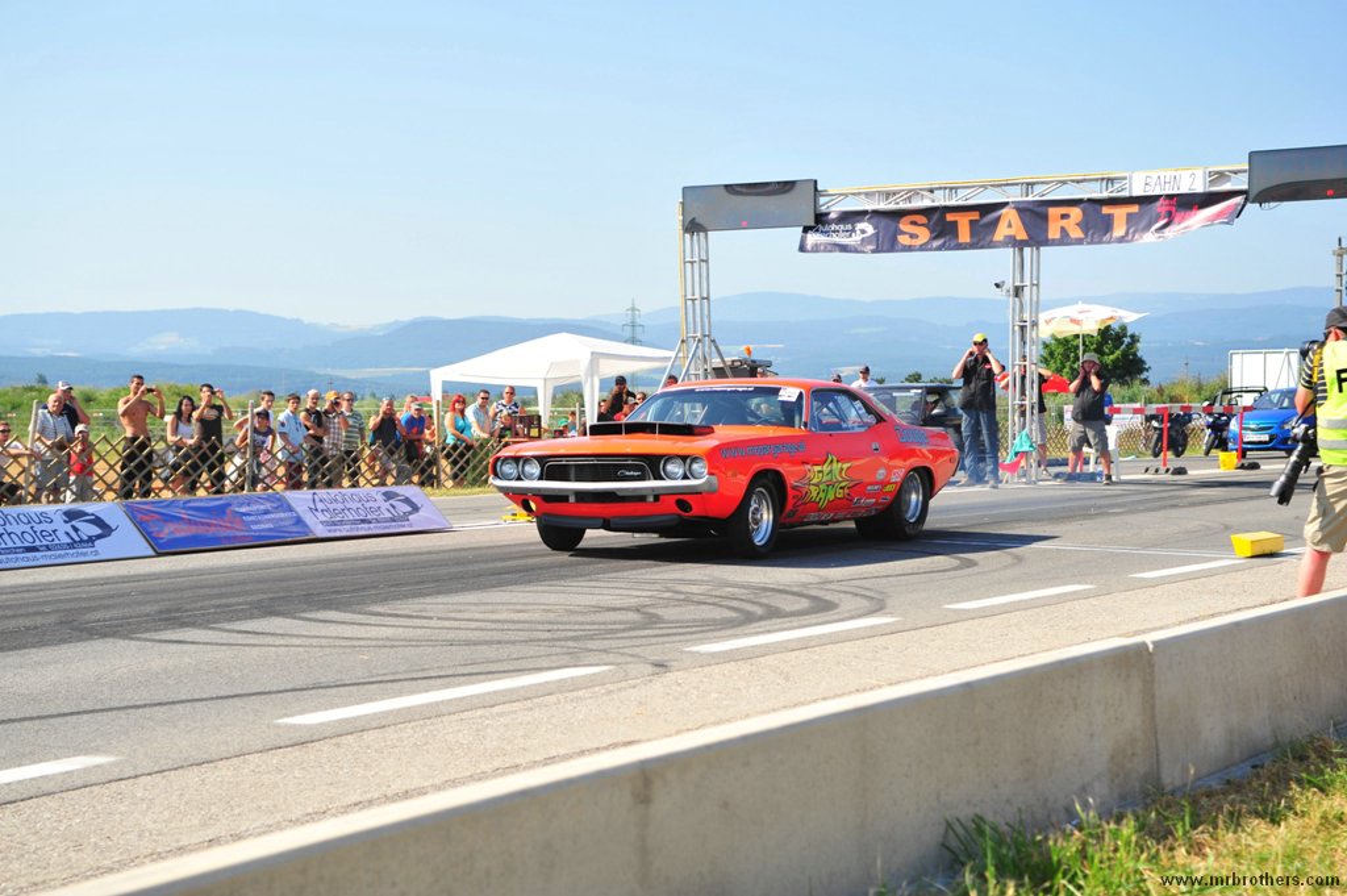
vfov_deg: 19.4
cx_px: 674
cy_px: 448
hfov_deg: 28.9
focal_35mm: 70
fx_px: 2617
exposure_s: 1/800
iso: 200
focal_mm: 70
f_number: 5.6
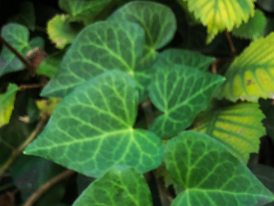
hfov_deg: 19.3
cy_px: 351
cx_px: 272
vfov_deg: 13.6
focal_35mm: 99
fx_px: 784
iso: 32
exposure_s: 1/100
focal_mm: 4
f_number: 1.8
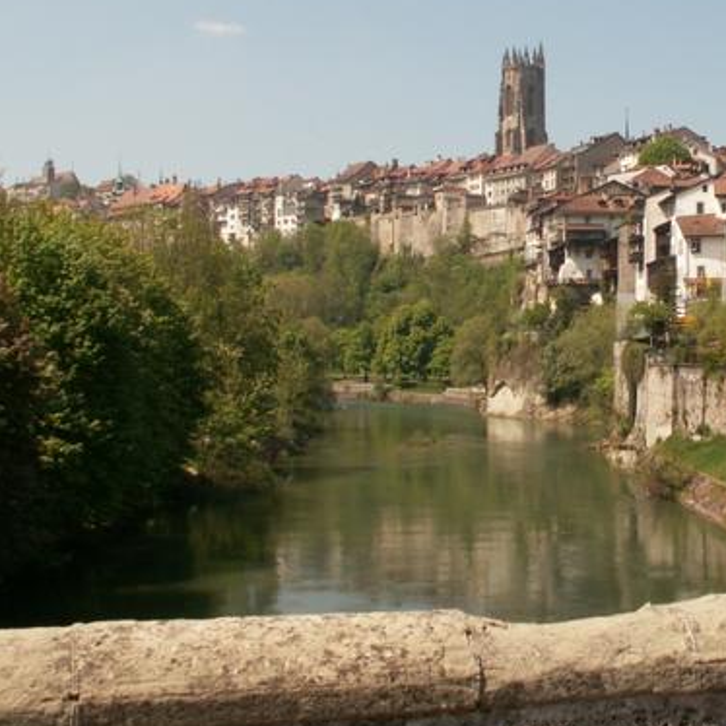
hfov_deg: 31.3
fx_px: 1258
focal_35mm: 53
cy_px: 316
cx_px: 588
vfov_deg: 32.2
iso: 50
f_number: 6.3
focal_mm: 5.86
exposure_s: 1/200
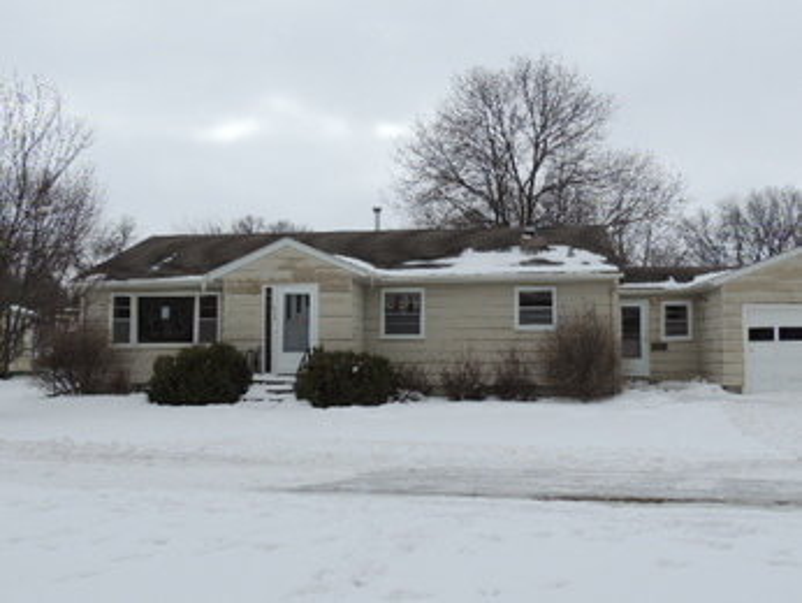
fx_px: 765
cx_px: 401
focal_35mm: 33
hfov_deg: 55.3
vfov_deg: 43.0
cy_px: 302
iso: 100
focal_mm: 5.8
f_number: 4.5
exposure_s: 1/1250
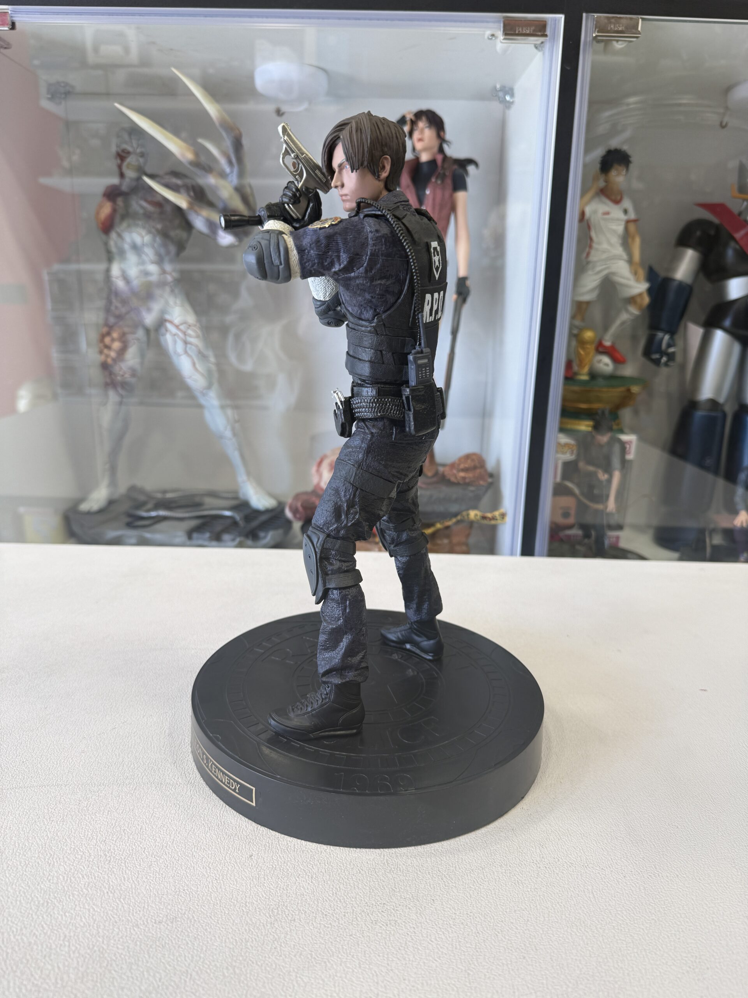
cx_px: 374
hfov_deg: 56.8
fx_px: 691
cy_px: 499
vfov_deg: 71.6
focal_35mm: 24
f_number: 1.78
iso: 50
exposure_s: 1/121
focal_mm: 6.76
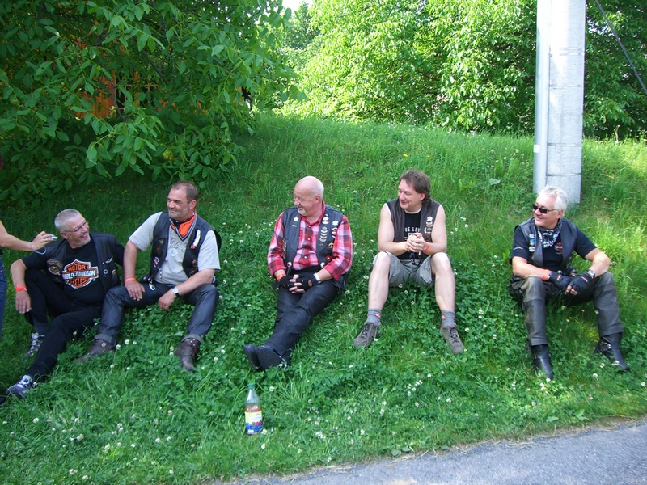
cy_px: 242
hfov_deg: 49.0
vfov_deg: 37.7
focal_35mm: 38
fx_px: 710
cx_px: 324
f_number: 2.7
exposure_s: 1/160
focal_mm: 6.2
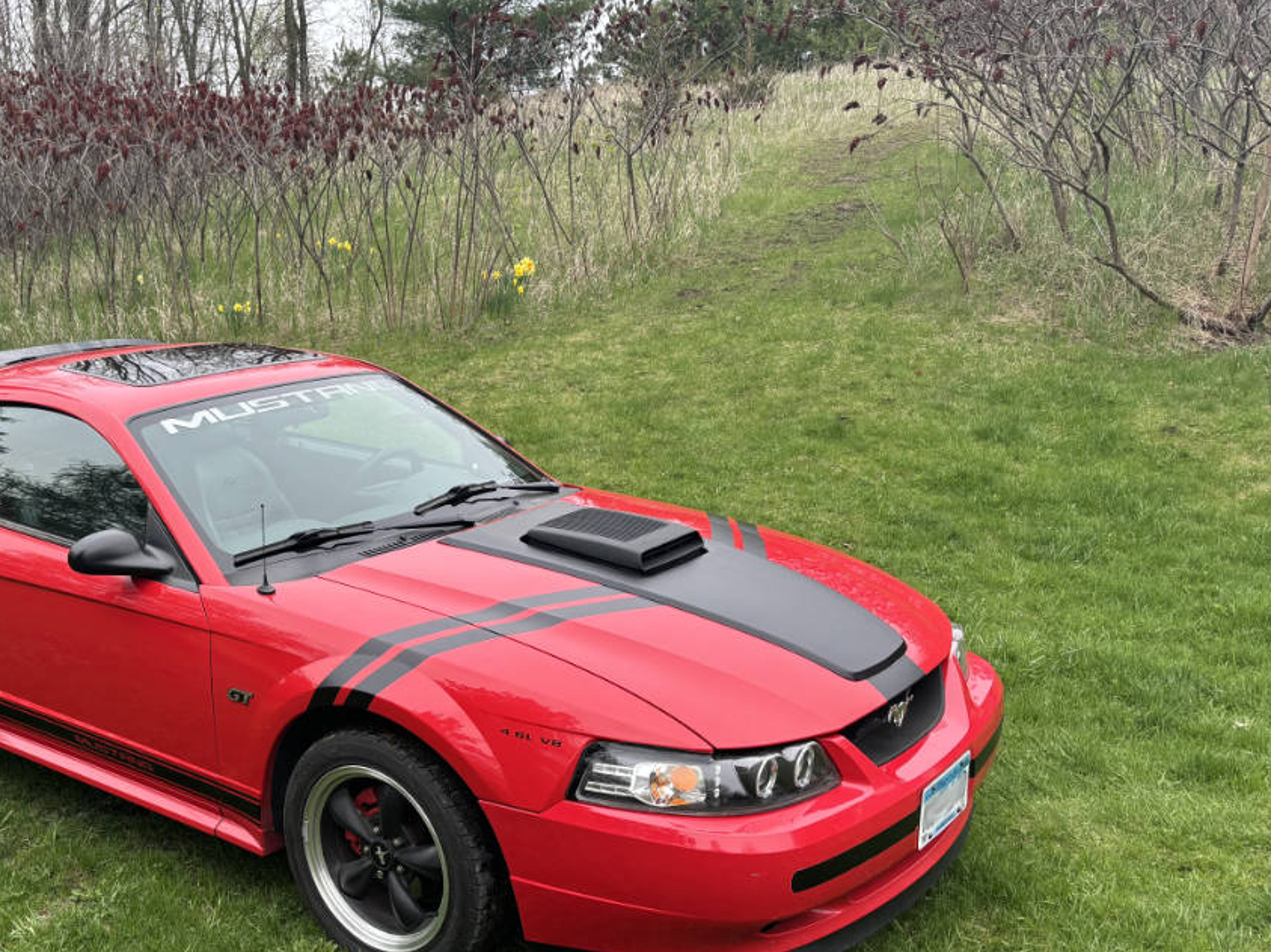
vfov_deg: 38.4
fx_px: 1358
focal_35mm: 37
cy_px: 597
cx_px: 371
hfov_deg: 48.8
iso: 40
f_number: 1.6
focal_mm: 6
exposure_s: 1/238
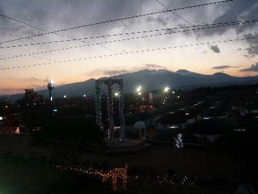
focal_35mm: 29
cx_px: 126
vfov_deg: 48.3
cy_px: 98
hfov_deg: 61.6
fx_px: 216
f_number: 2.8
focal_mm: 4.6
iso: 100
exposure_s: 1/30
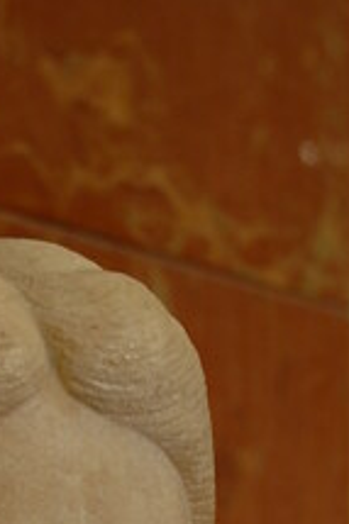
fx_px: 2287
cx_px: -5
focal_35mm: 157
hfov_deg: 8.7
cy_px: 784
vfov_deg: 12.5
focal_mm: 34
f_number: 4.2
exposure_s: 1/6
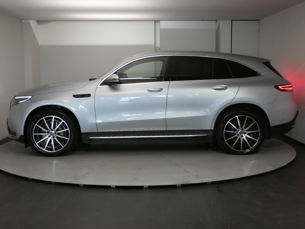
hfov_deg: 43.9
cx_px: 152
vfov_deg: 33.6
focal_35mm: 43
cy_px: 114
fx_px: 379
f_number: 3.7
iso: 640
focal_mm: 7.8
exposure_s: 1/80
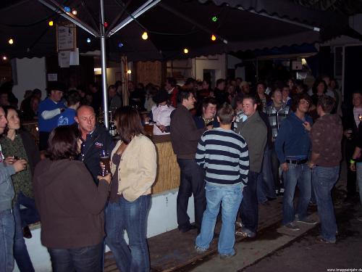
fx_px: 408
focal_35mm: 39
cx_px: 181
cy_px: 136
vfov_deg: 36.8
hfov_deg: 47.9
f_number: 2.8
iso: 100
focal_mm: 8
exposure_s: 1/60
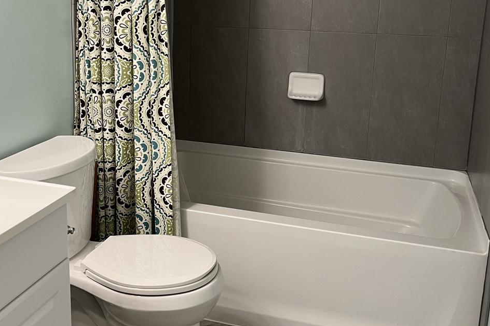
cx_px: 203
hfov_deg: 44.3
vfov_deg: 30.3
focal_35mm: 44
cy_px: 108
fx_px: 599
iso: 100
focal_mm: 5.1
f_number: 1.6
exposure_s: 1/60
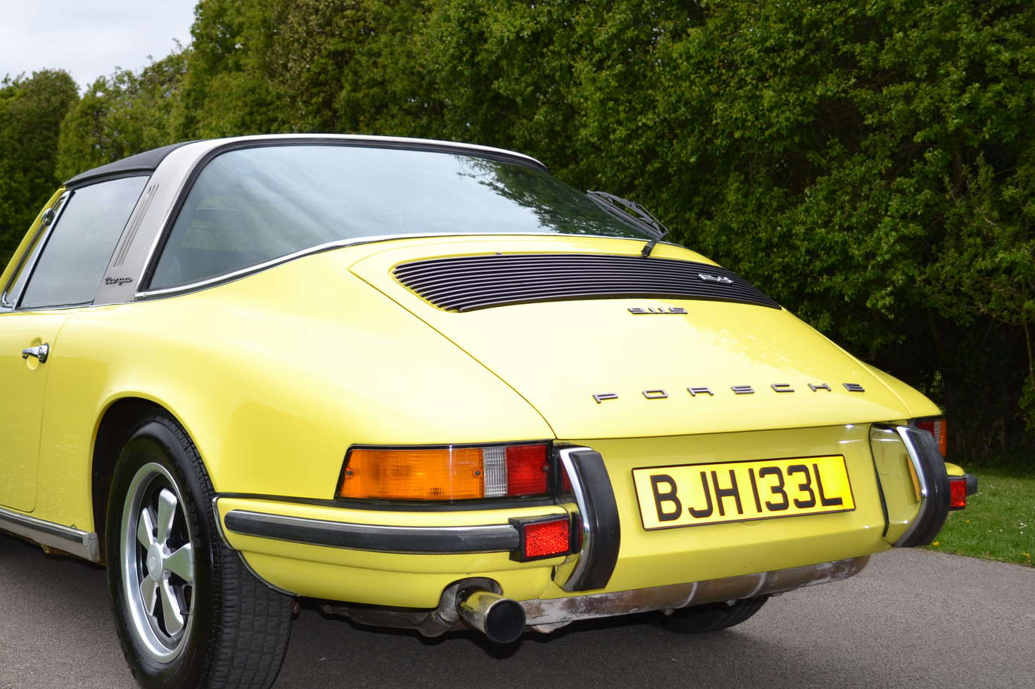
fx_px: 1380
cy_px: 399
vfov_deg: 28.0
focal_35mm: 48
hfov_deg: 40.5
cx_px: 325
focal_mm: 22
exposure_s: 1/125
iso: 100
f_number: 4
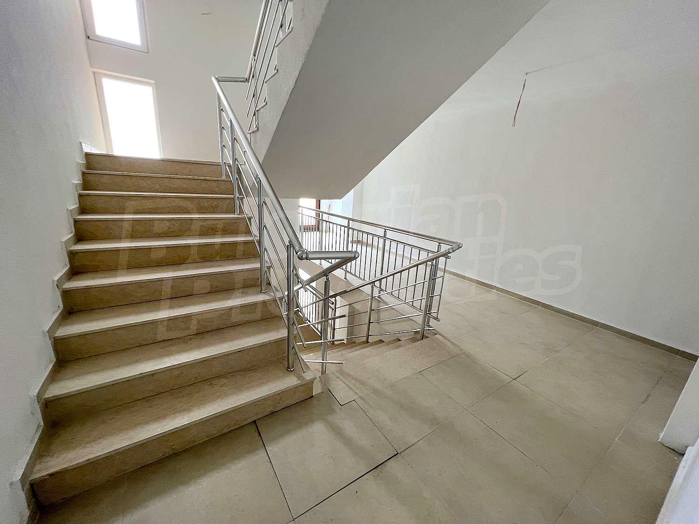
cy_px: 262
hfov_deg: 106.2
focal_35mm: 13
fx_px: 263
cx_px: 350
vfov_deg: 89.9
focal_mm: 1.57
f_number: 1.8
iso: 100
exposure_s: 1/99
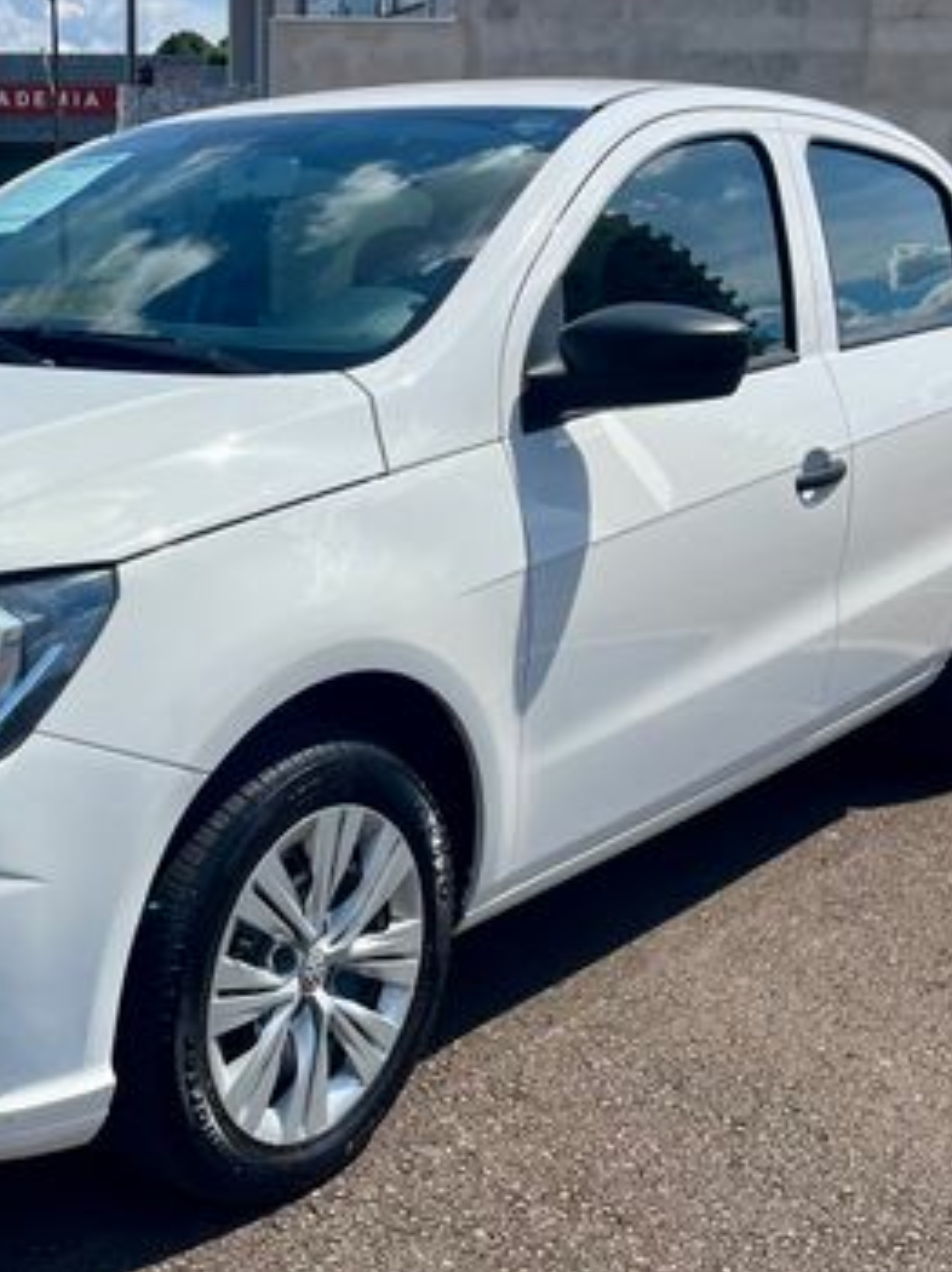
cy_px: 632
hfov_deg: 39.0
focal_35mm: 35
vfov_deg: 52.7
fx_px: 1285
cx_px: 182
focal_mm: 5.1
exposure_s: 1/5848
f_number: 1.6
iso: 50
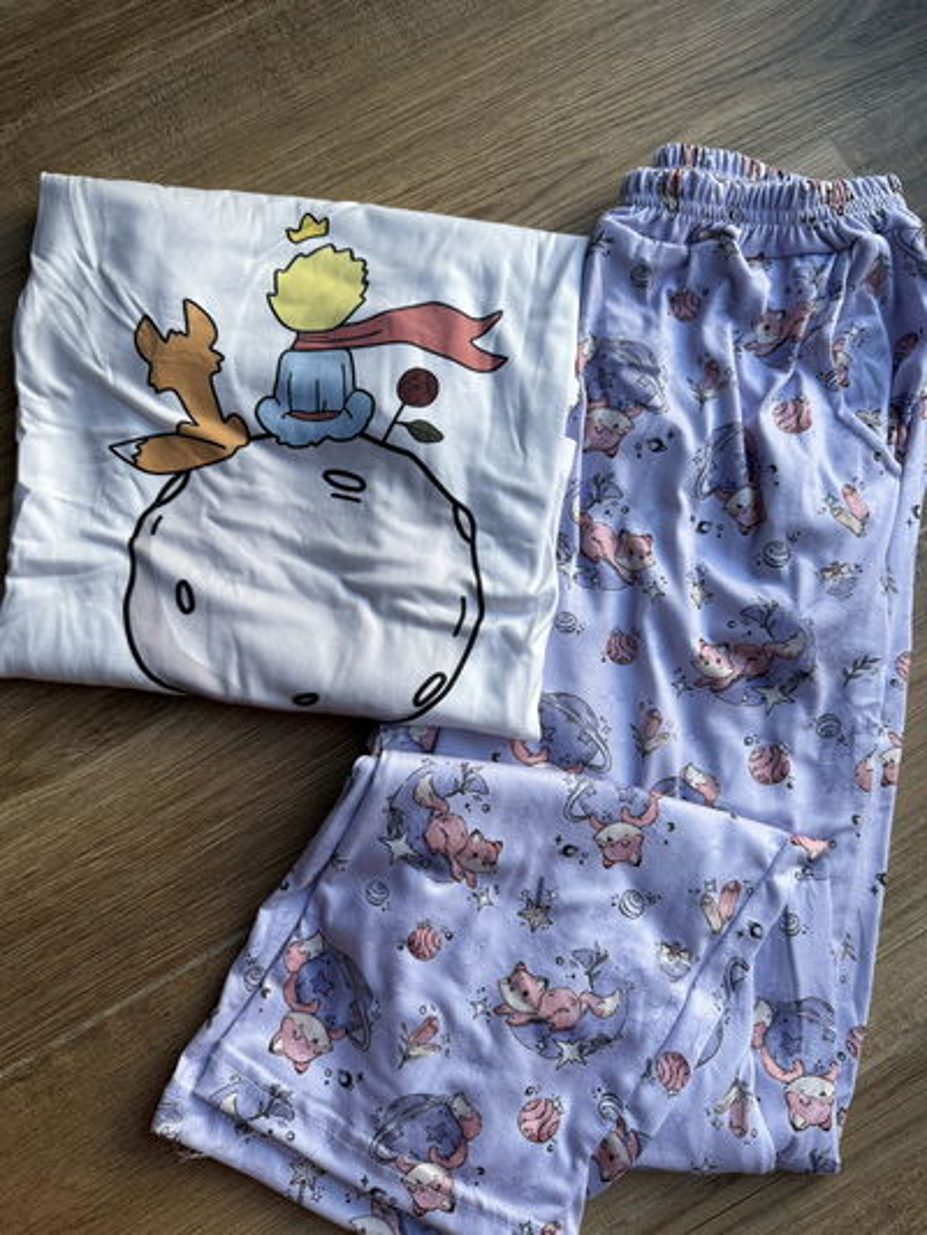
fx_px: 857
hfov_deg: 56.8
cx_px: 464
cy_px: 618
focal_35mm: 24
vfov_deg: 71.6
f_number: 1.78
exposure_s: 1/249
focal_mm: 6.76
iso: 64
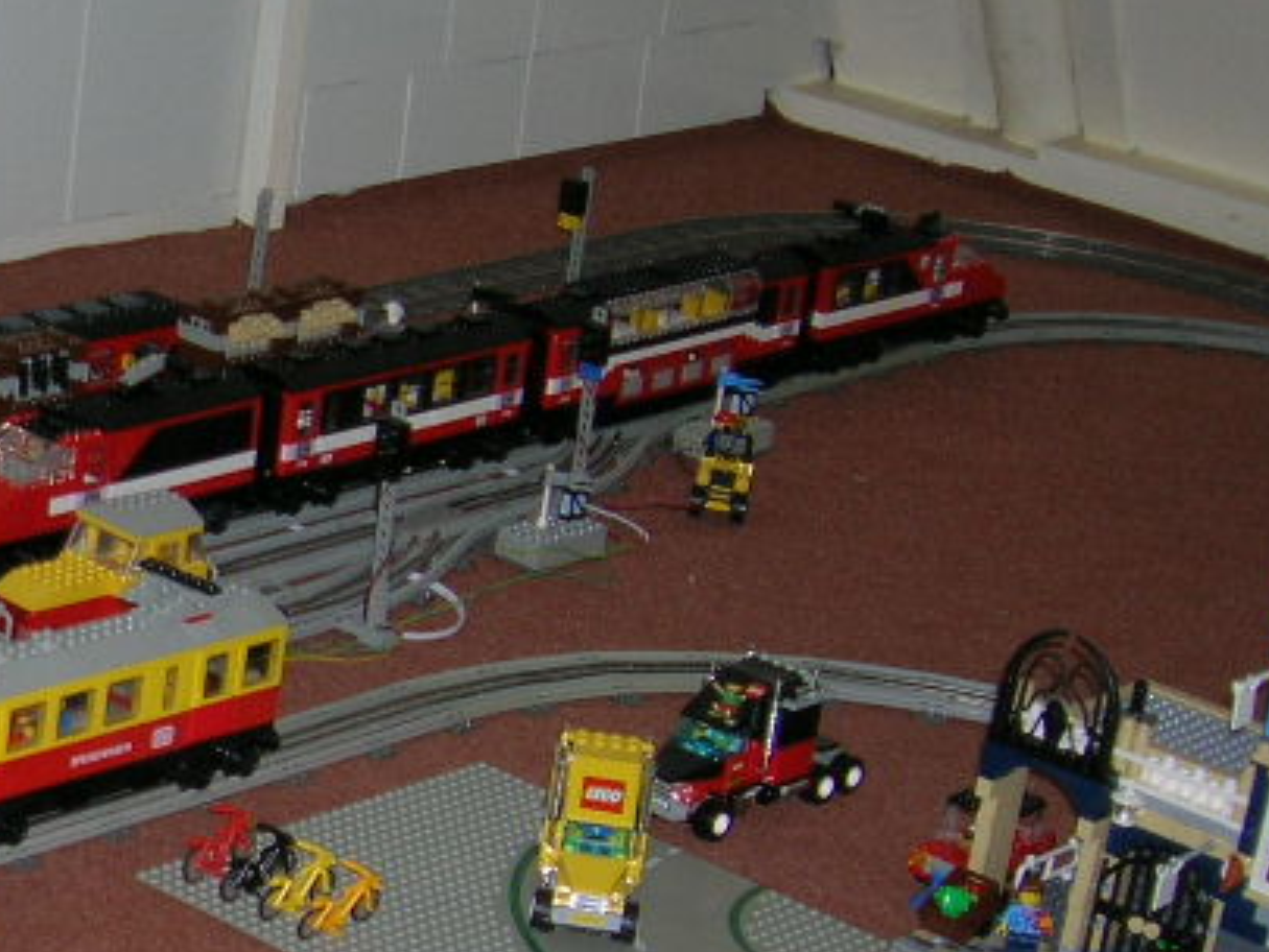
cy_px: 711
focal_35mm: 96
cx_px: -295
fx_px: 3520
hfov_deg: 19.2
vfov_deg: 15.3
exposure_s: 1/60.1
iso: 56
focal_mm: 6.4
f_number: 3
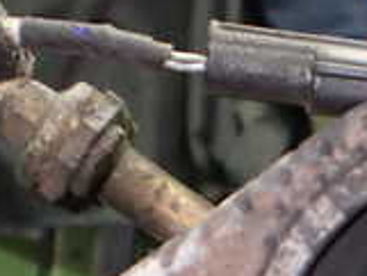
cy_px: 376
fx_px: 1188
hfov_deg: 16.5
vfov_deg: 12.7
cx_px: 490
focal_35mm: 112
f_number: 2.3
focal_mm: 5.4
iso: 800
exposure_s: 1/60
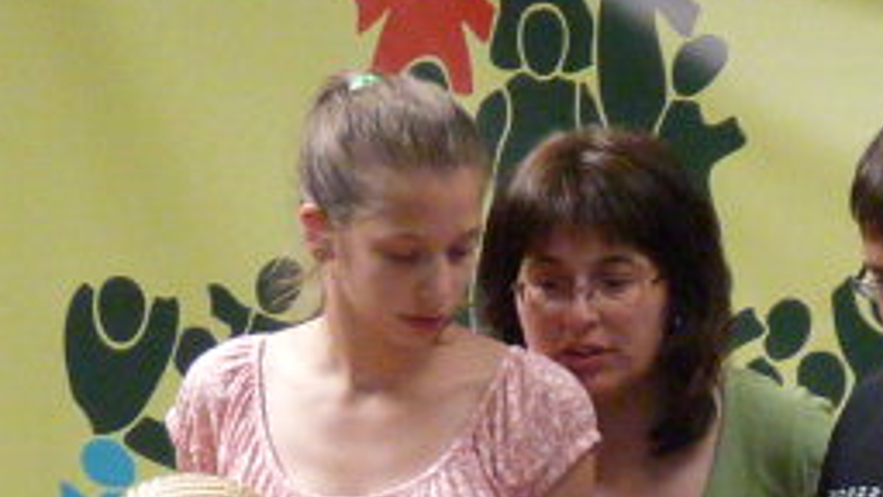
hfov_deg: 3.8
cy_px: 556
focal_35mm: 569
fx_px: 13322
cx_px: 824
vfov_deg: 2.1
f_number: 3.6
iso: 500
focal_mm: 20.8
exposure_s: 1/160
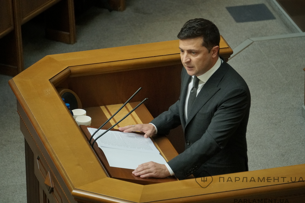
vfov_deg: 4.4
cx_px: 152
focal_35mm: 315
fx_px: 2669
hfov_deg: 6.5
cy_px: 102
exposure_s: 1/100
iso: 1600
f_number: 6.3
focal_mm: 210
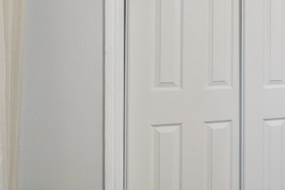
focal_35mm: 55
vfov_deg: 24.3
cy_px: 50
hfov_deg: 25.6
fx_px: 435
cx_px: 442
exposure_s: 1/20
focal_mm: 10
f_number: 6.3
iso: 200
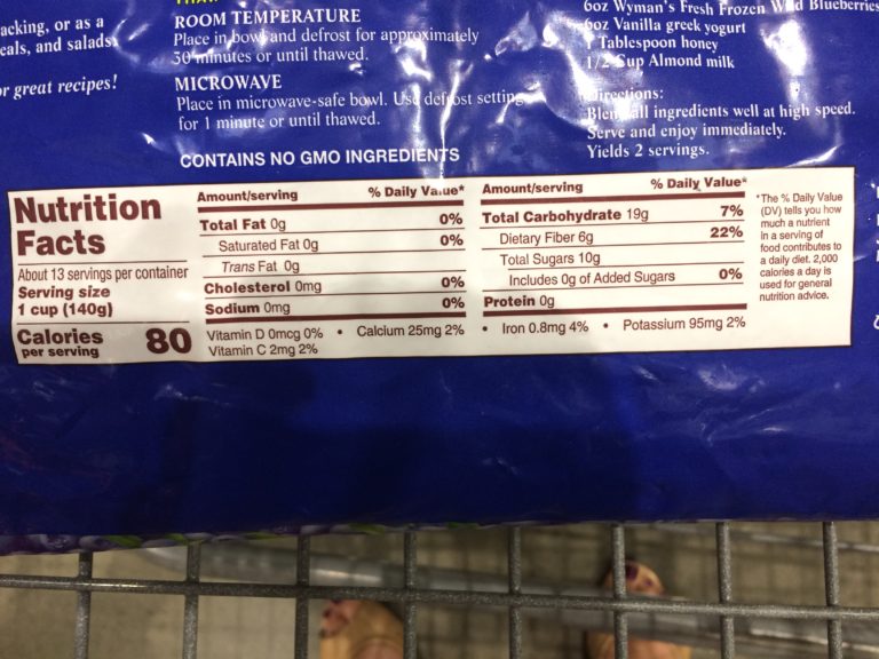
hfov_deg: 61.7
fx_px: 736
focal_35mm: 29
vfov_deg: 48.2
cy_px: 330
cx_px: 440
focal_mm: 4.15
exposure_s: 1/30
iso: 80
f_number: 2.2
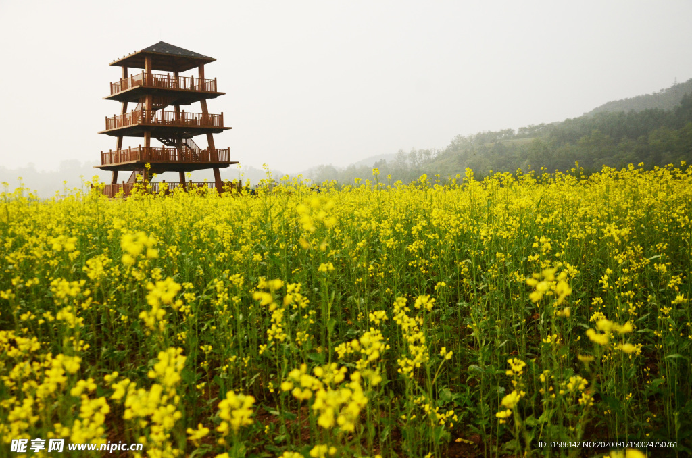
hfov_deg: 53.2
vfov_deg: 36.7
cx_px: 346
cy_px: 229
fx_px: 690
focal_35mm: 36
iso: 800
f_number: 5
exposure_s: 1/4000
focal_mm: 24
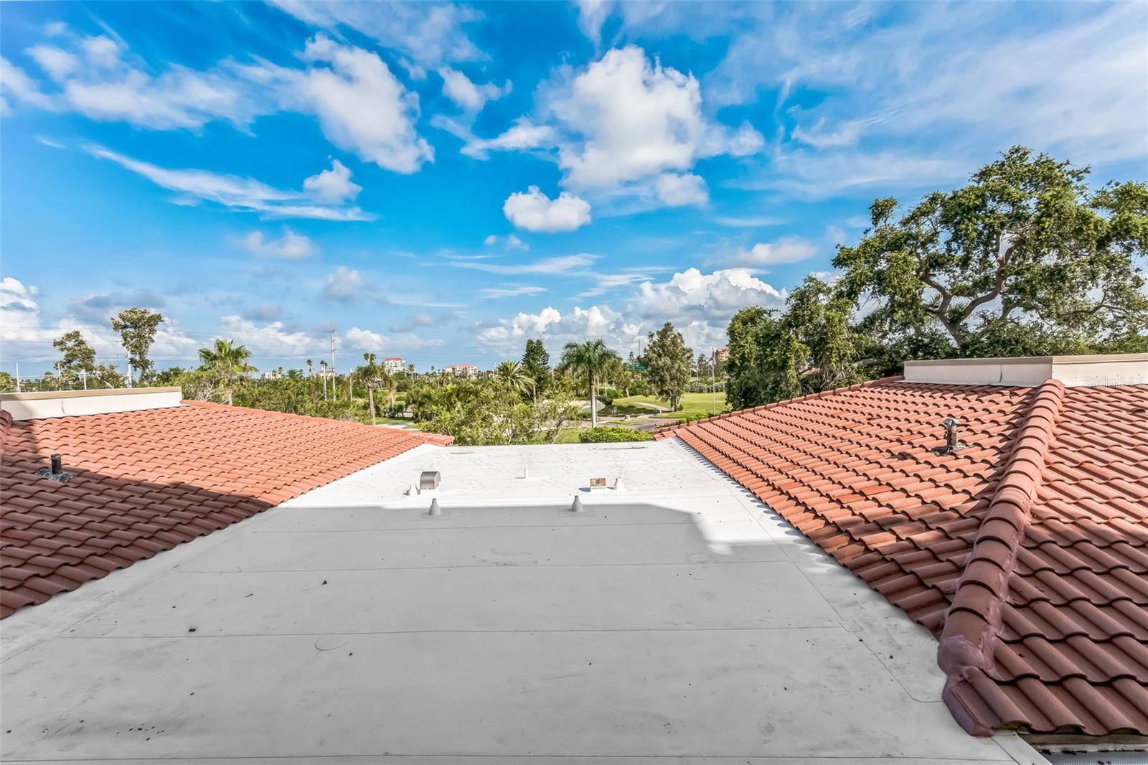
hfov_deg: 96.7
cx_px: 574
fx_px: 510
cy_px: 382
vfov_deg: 73.7
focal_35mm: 16
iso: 1600
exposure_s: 1/6400
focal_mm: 16
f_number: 8
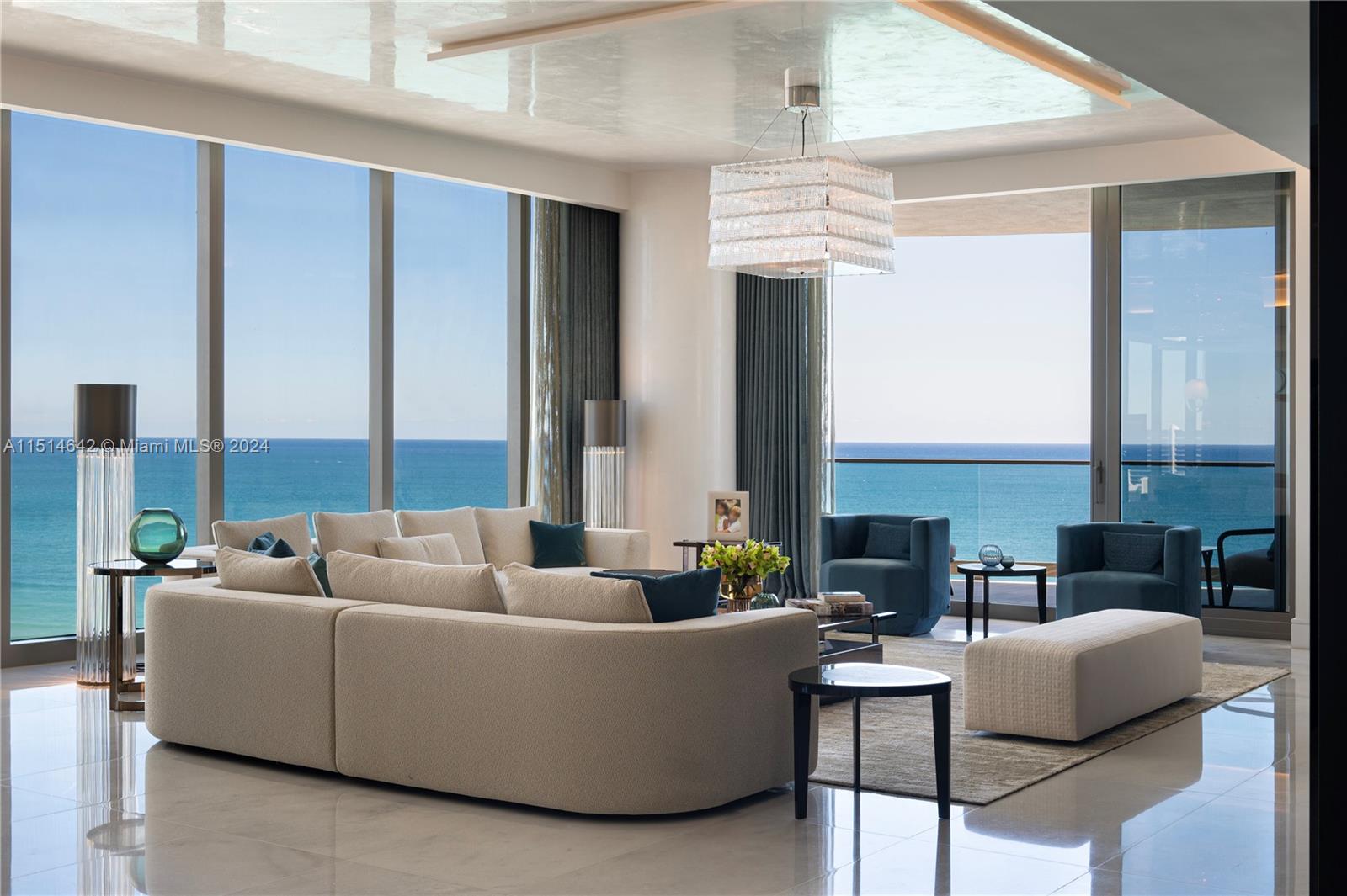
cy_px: 448
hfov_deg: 46.4
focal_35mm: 42
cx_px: 674
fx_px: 1571
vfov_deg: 31.9
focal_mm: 28
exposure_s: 1/13
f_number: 9
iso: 125
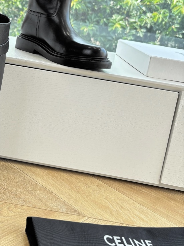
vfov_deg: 36.1
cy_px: 46
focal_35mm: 51
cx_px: 4
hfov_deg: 27.1
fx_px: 361
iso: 40
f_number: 1.6
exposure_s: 1/169
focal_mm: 5.96
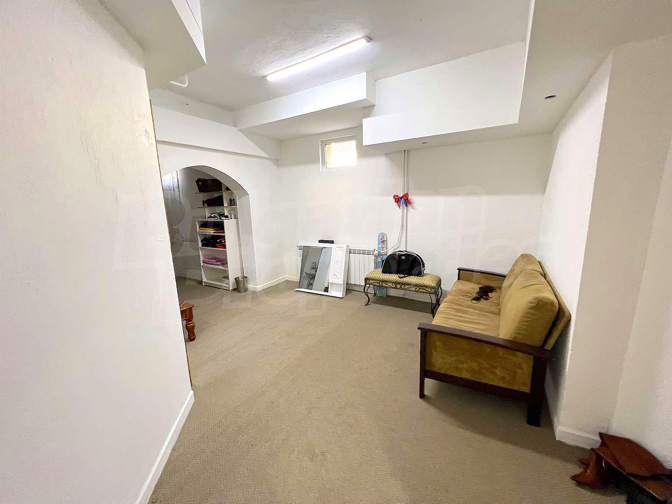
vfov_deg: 89.9
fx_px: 252
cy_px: 252
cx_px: 336
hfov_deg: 106.2
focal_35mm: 13
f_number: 1.8
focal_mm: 1.57
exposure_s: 1/100
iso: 250
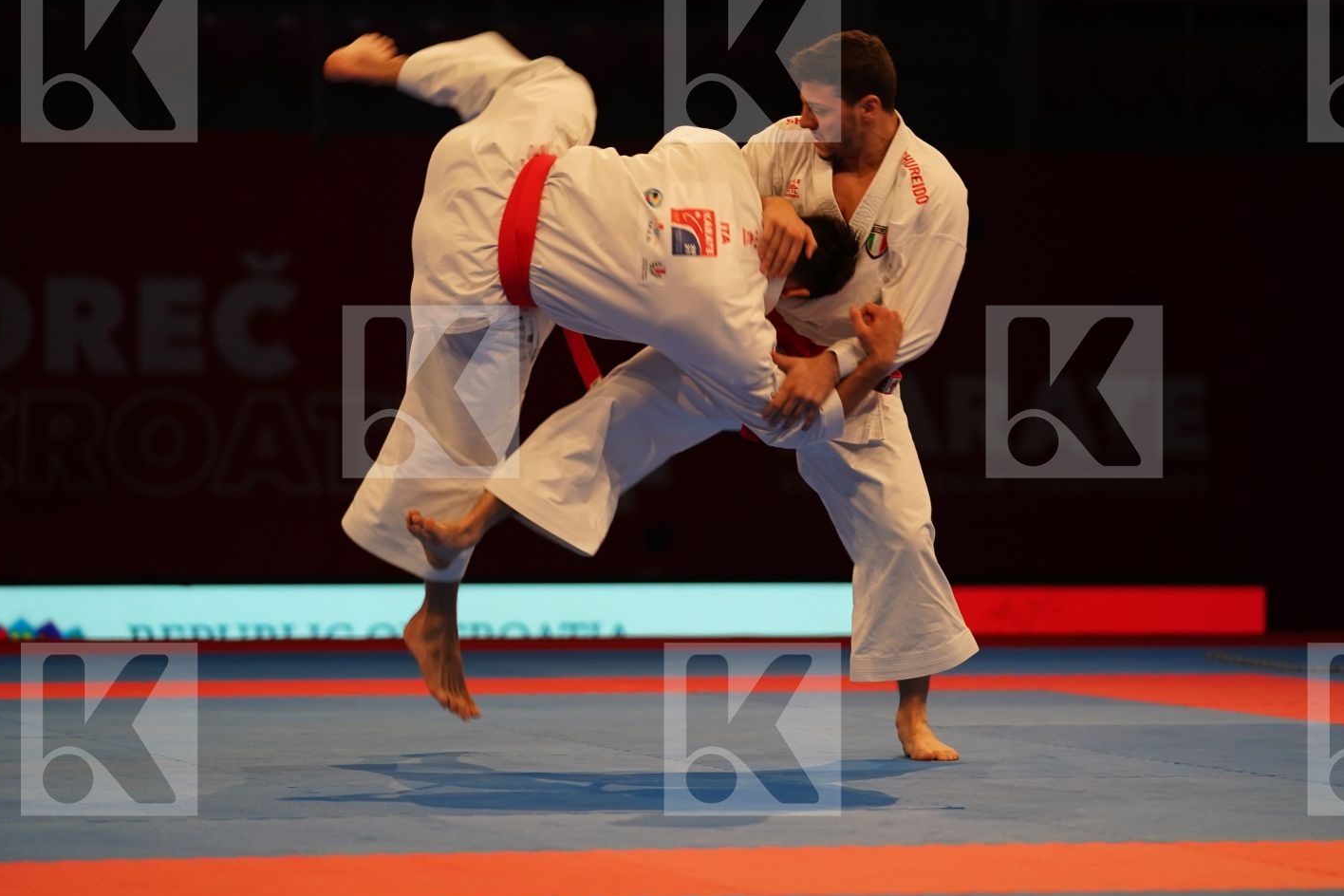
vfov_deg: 8.4
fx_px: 6122
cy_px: 392
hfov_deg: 12.5
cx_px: 753
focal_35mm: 164
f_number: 2.8
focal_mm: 129
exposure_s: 1/250
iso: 800
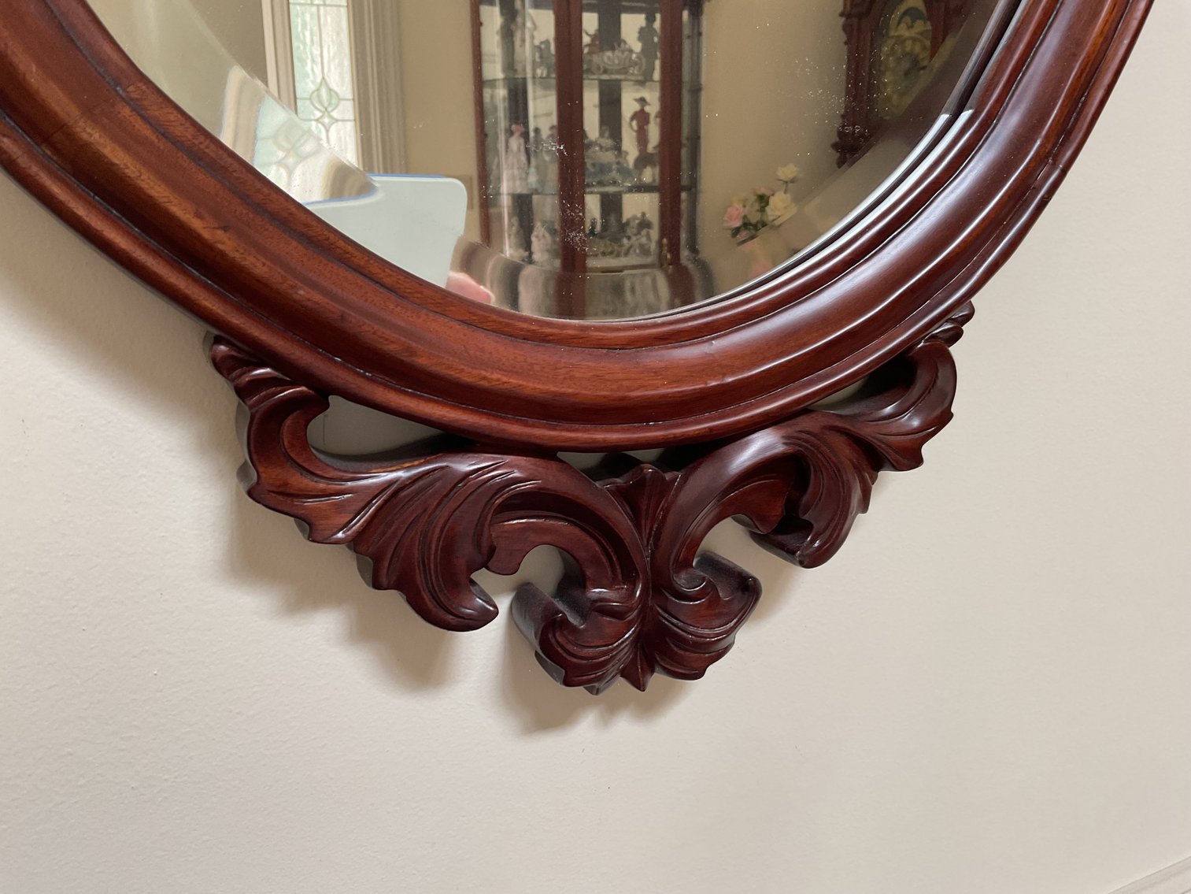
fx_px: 998
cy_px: 447
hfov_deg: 61.7
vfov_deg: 48.2
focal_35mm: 29
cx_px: 596
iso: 64
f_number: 1.8
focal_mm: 3
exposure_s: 1/50
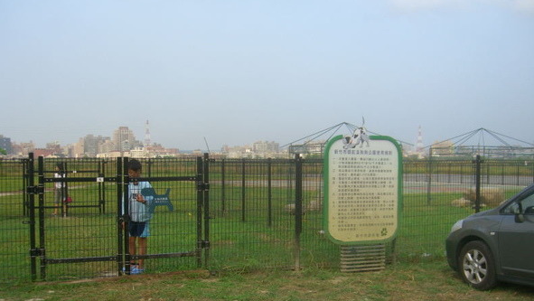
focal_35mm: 42
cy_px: 194
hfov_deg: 48.3
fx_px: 595
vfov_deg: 28.2
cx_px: 270
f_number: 2.8
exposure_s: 1/640
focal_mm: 7.9
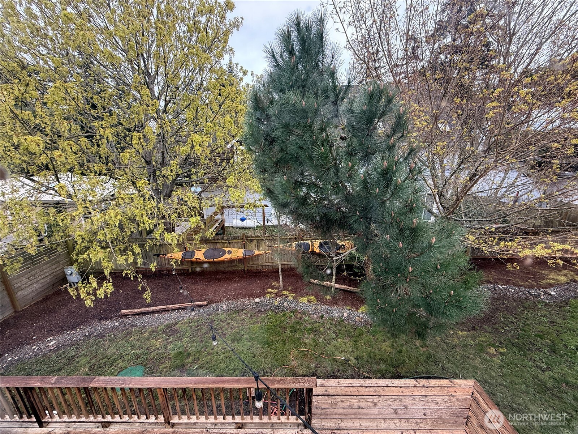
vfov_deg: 85.7
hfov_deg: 102.1
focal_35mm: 14
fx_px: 234
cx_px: 289
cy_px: 217
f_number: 2.2
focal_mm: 2.22
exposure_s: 1/99
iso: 64
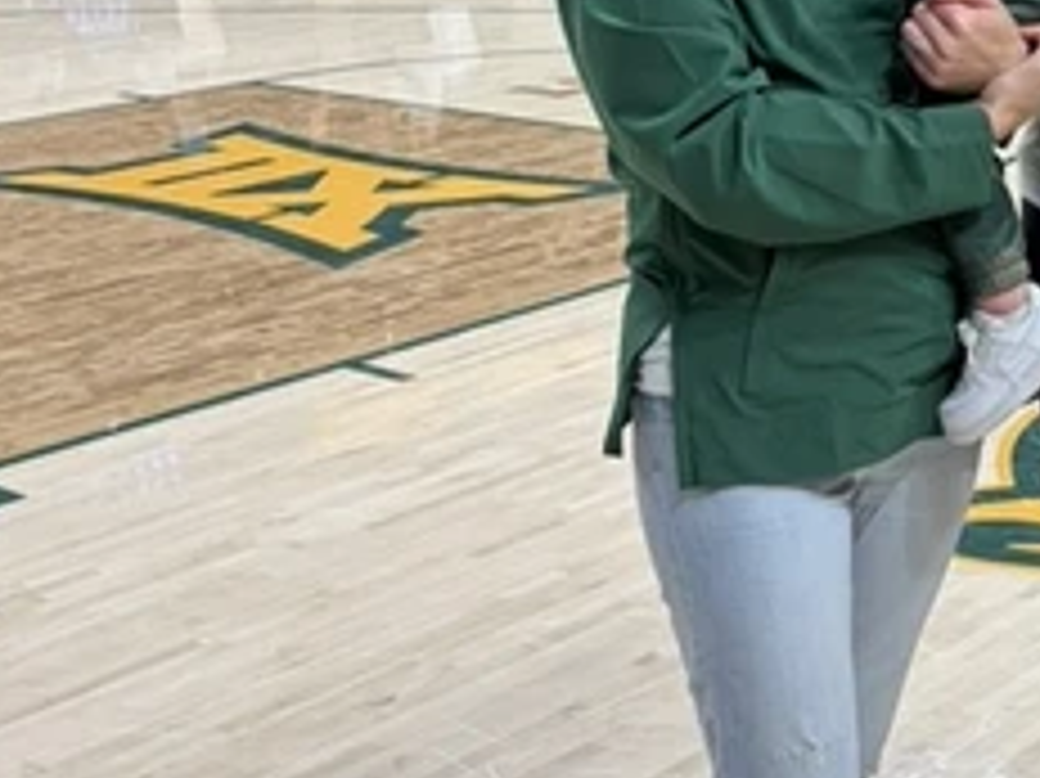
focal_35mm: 75
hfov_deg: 25.0
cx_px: 990
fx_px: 2252
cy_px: -79
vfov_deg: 18.8
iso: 64
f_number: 1.6
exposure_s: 1/122
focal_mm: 5.96
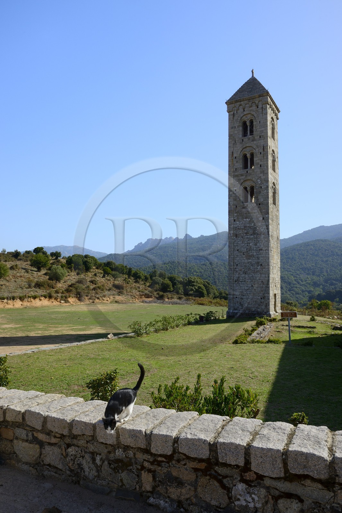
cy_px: 256
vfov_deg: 69.4
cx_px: 171
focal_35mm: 26
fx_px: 371
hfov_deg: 49.5
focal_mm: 26
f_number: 14
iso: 200
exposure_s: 1/200
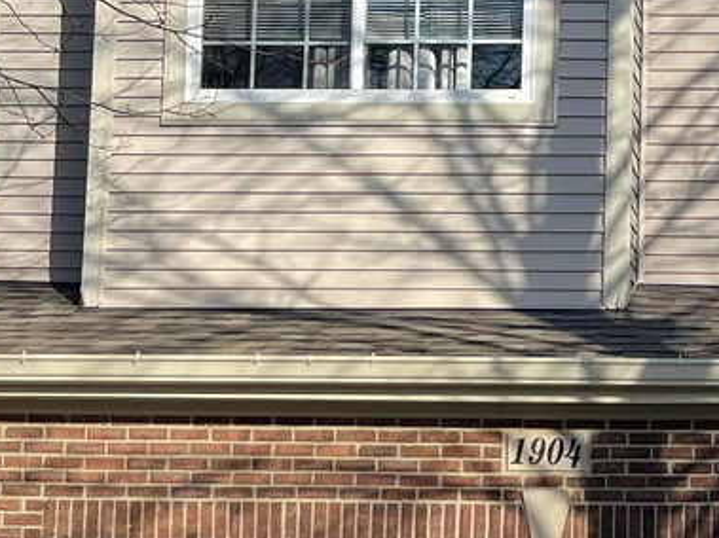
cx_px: 857
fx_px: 1973
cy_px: 517
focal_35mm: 95
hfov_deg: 19.5
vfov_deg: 15.3
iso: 32
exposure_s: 1/3003
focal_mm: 5.1
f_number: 1.6
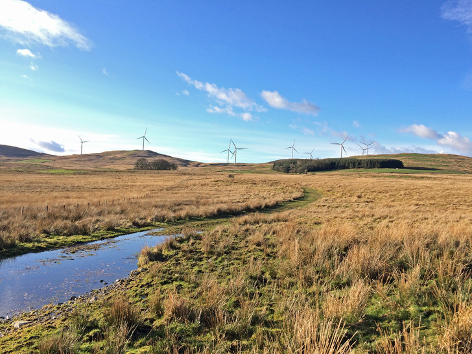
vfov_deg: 48.2
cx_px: 236
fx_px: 395
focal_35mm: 29
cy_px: 177
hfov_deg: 61.7
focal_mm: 4.15
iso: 32
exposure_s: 1/789
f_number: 2.2
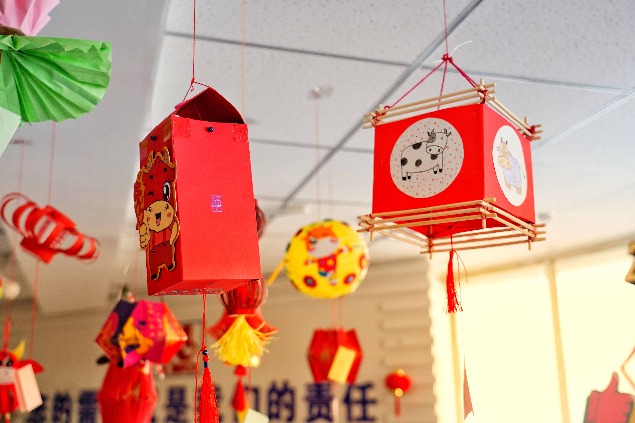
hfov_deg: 48.5
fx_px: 706
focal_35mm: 40
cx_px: 318
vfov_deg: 33.4
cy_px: 212
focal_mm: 40
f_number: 4
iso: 500
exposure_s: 1/160
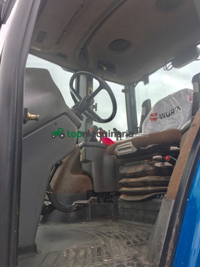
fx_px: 223
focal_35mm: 29
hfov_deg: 48.2
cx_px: 100
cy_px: 134
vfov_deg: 61.7
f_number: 2.2
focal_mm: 4.15
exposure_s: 1/100
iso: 32
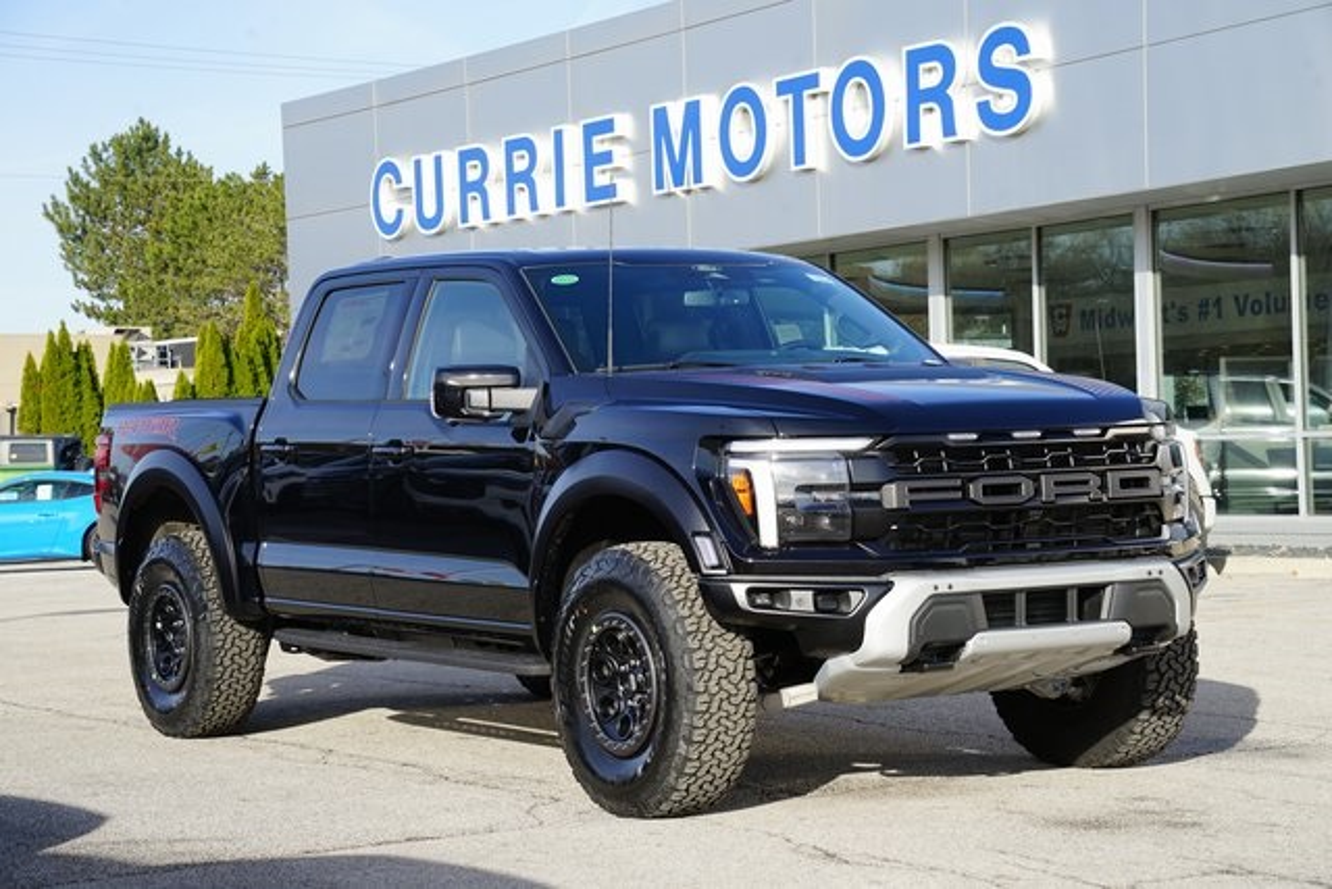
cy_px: 444
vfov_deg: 19.2
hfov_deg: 28.4
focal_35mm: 71
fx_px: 2627
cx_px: 666
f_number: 10
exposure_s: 1/100
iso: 100
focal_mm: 71
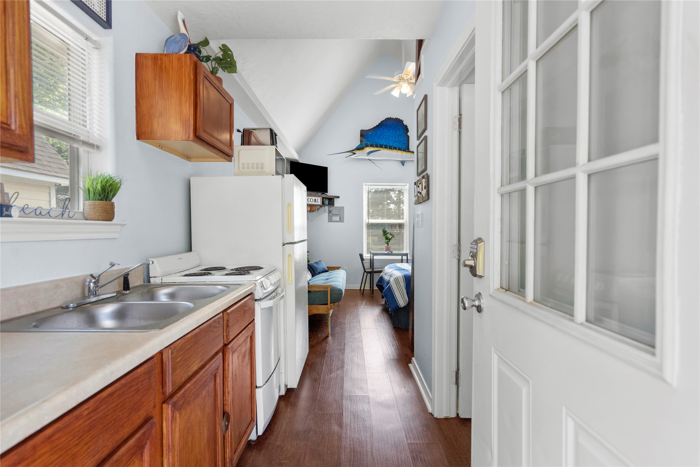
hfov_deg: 93.3
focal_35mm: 17
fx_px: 331
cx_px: 350
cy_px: 234
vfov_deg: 70.4
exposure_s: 1/500
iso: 1250
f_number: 5
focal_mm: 17
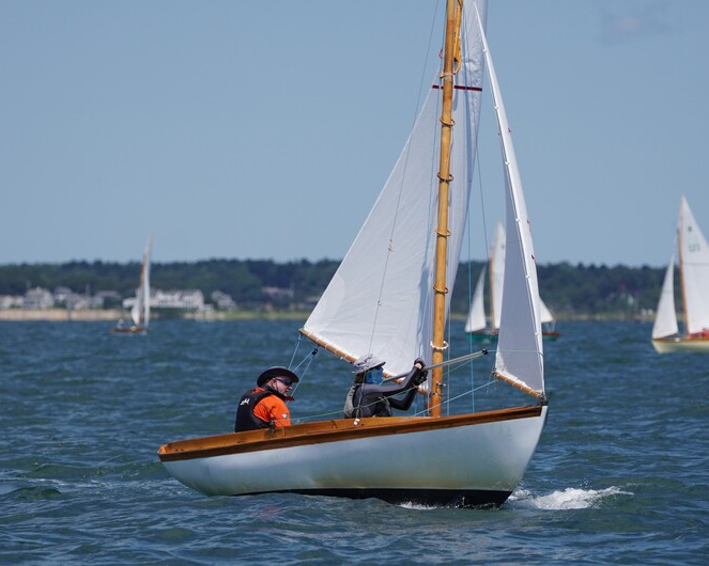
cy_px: 282
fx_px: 8978
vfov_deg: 3.6
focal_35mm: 428
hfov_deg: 4.5
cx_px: 337
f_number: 5.6
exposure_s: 1/1600
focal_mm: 252
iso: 160
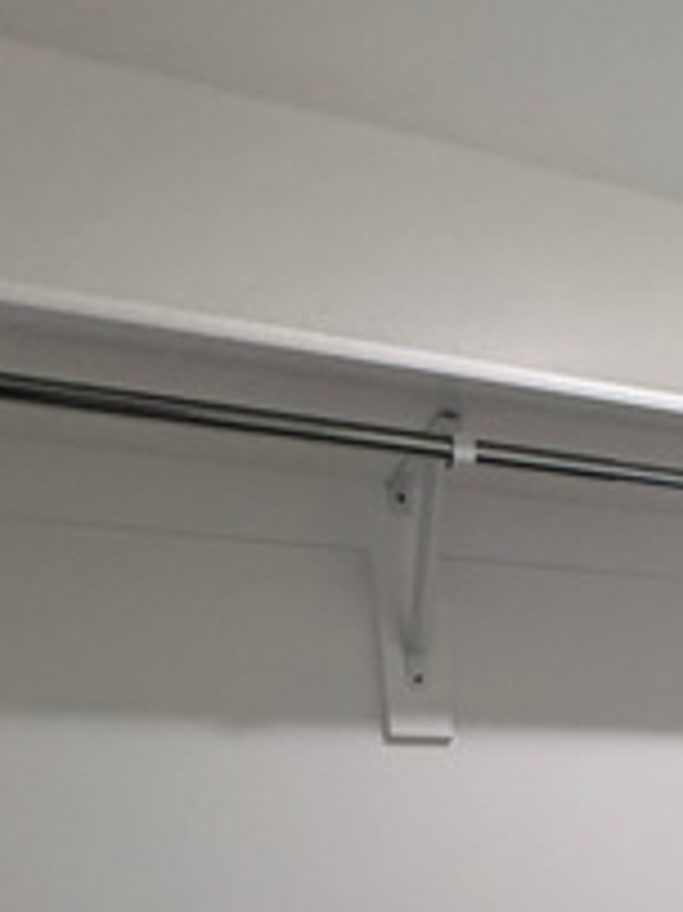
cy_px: 1168
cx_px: 867
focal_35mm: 53
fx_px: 1396
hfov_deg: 24.3
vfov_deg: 29.5
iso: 320
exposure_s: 1/120
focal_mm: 2.22
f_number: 2.2
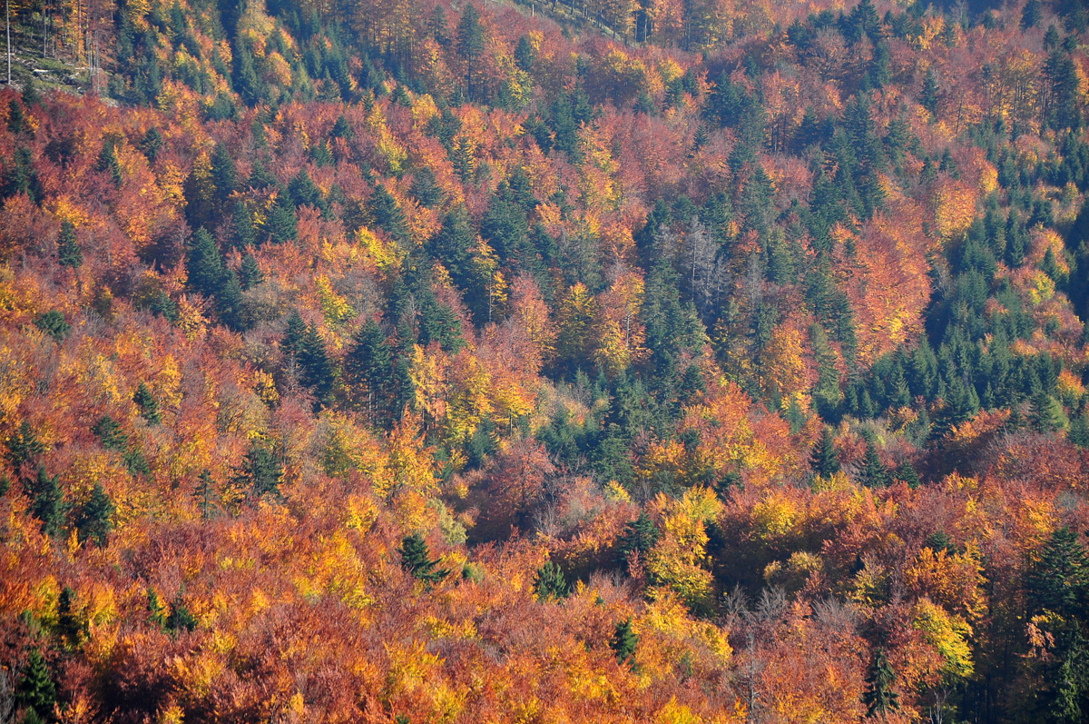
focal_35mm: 158
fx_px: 4759
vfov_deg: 8.7
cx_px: 544
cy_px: 362
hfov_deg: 13.1
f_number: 5.6
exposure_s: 1/500
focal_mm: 105
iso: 400
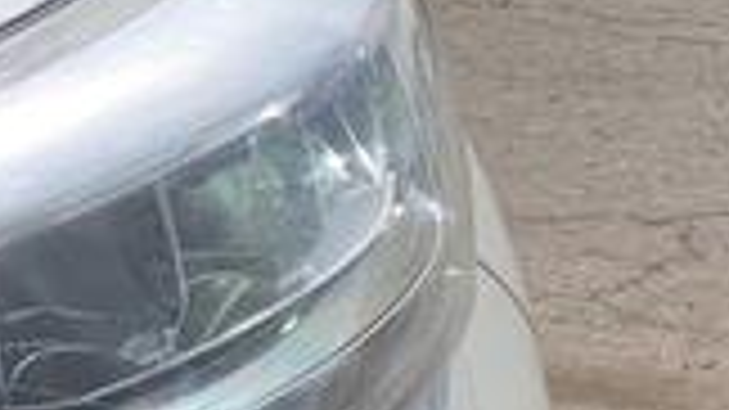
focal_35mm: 224
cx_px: -1539
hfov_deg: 8.1
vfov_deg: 5.4
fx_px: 4329
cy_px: 442
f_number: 1.8
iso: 25
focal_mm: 4.25
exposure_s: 1/3788
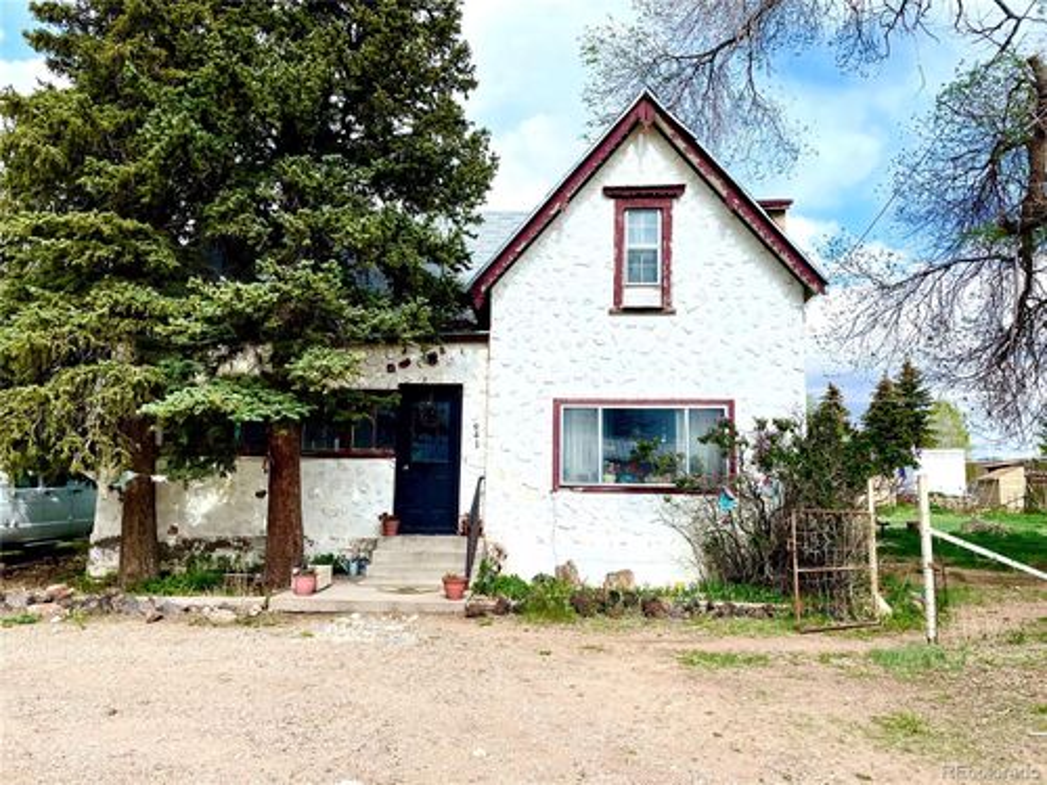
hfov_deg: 67.3
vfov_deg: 53.1
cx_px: 524
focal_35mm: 26
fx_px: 786
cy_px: 392
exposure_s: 1/6135
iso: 50
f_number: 1.6
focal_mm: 4.2
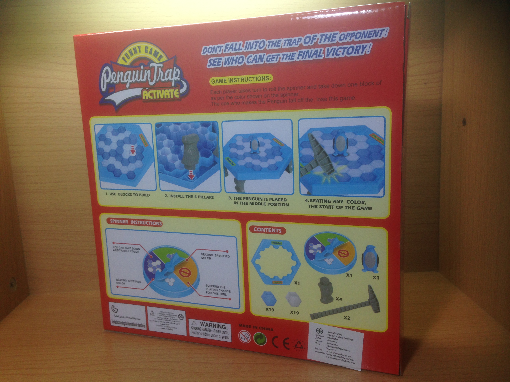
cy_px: 191
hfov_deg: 55.4
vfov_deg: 42.9
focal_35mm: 33
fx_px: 486
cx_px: 255
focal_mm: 4.12
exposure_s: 1/50
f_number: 2.4
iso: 50
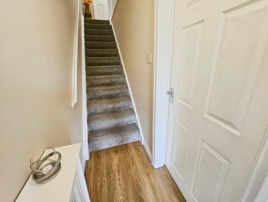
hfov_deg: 106.2
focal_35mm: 13
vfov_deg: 90.0
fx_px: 101
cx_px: 134
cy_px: 101
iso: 200
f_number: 2.2
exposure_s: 1/50
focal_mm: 1.7
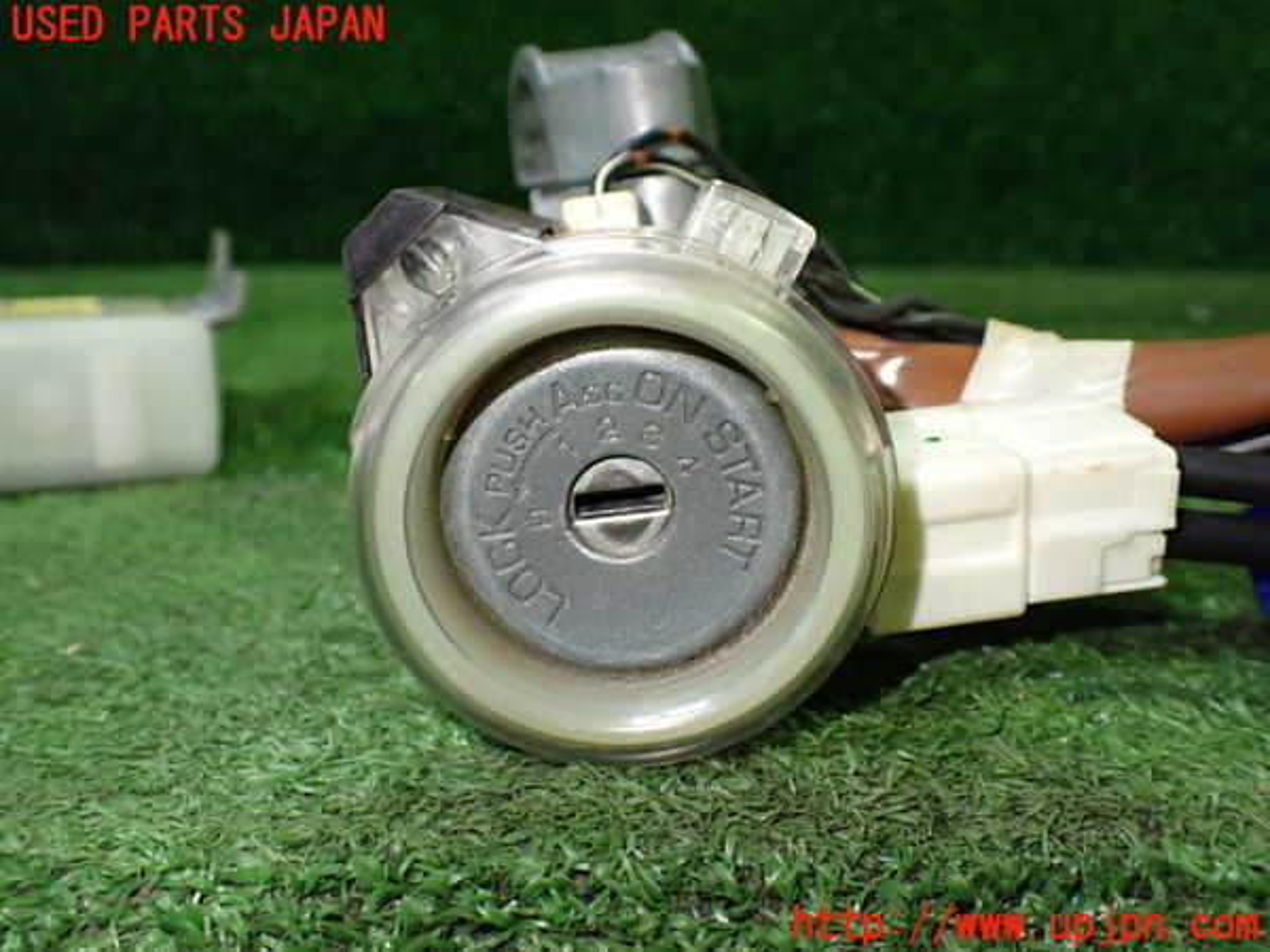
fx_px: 1101
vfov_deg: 46.8
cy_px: 476
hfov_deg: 60.0
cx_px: 635
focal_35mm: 30
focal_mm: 5.4
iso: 640
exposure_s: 1/125
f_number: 2.3
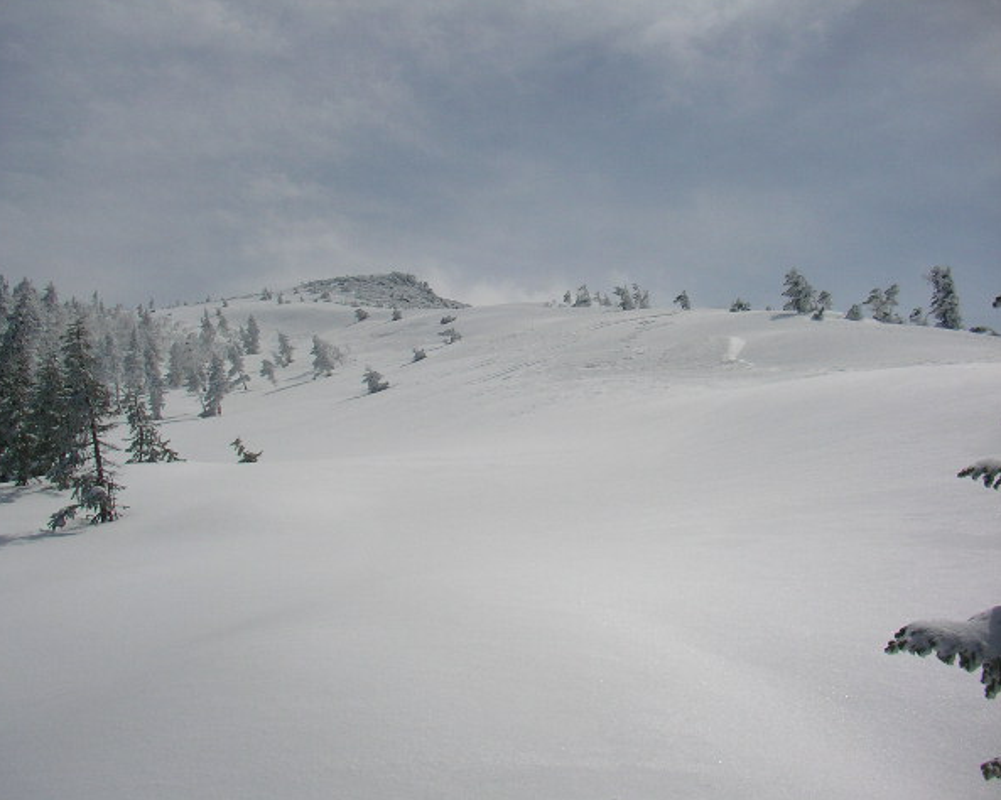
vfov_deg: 38.2
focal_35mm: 39
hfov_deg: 46.8
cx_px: 468
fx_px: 1155
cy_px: 398
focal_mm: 5.7
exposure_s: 1/2000
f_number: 6.9
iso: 50
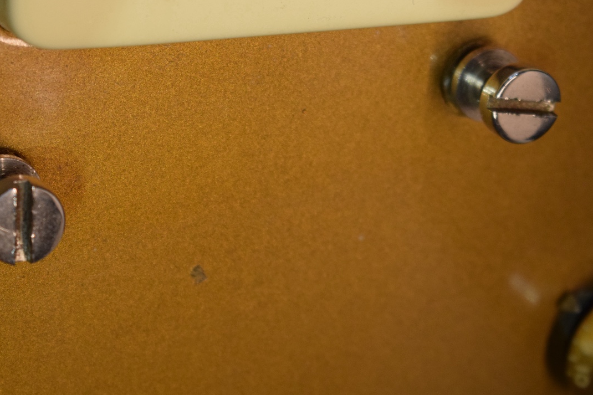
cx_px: 218
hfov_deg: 17.7
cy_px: 145
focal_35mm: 116
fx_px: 1905
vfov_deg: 11.8
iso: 1600
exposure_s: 1/125
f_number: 5.6
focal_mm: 55
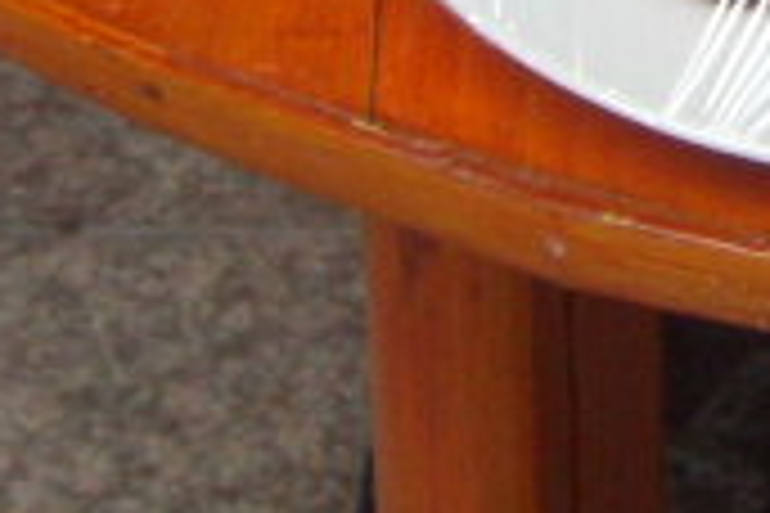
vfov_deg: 5.9
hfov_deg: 8.8
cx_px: 1612
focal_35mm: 218
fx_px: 4662
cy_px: -994
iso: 191
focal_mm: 5.7
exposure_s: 1/60
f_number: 2.8
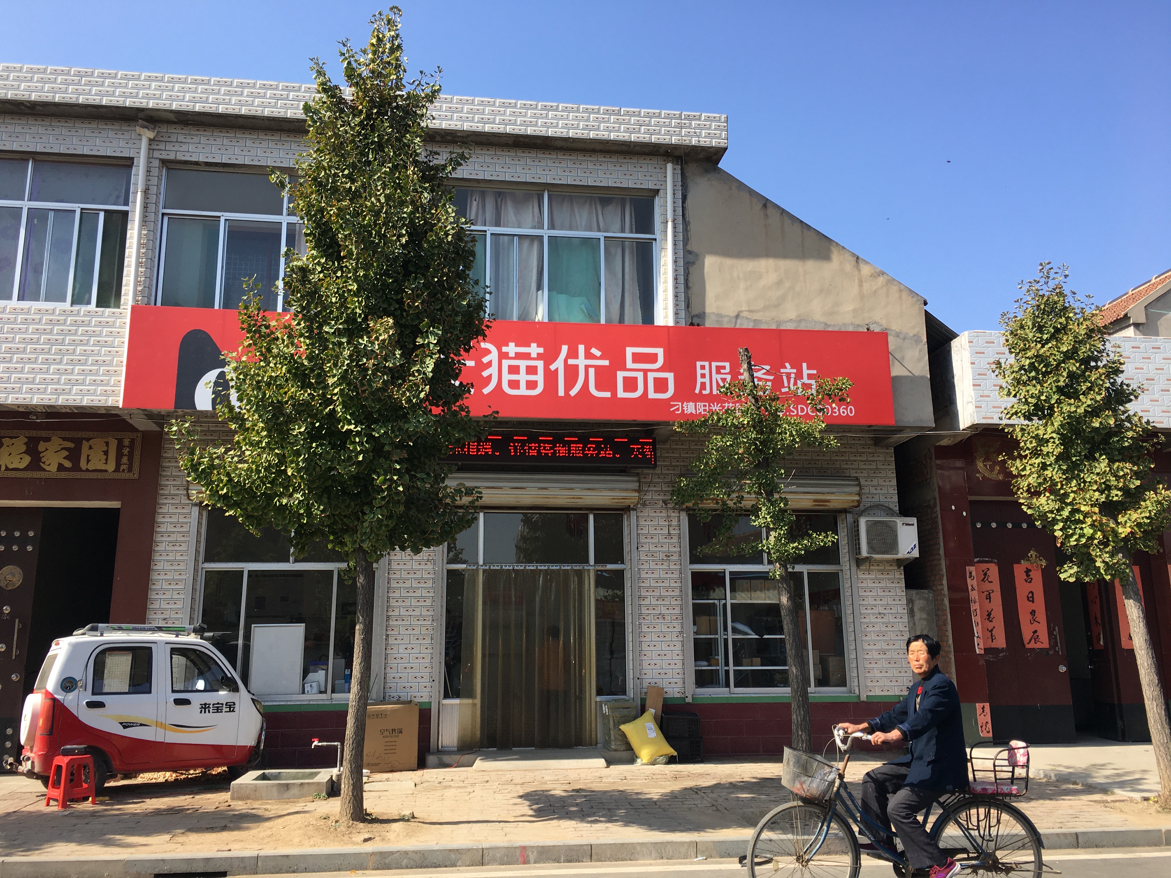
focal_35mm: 29
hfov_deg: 61.7
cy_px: 439
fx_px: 981
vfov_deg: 48.2
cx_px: 586
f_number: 2.2
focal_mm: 4.15
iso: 25
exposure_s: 1/818
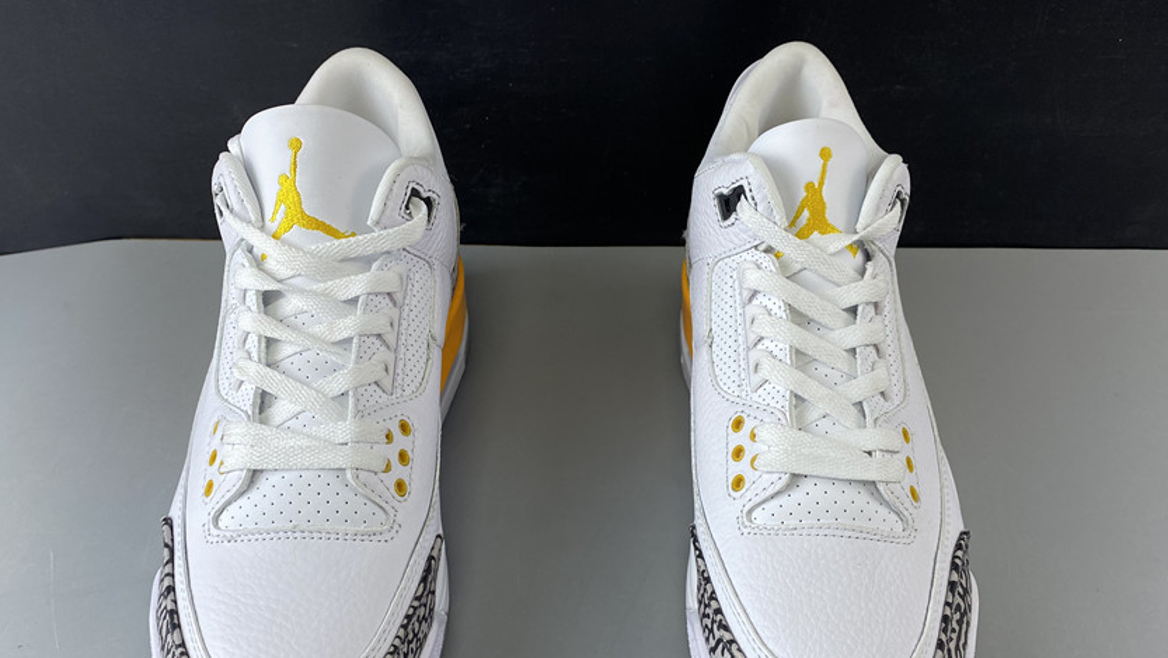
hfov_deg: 58.0
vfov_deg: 34.3
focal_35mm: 34
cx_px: 607
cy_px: 449
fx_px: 1053
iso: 64
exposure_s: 1/100
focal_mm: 4.25
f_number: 1.8
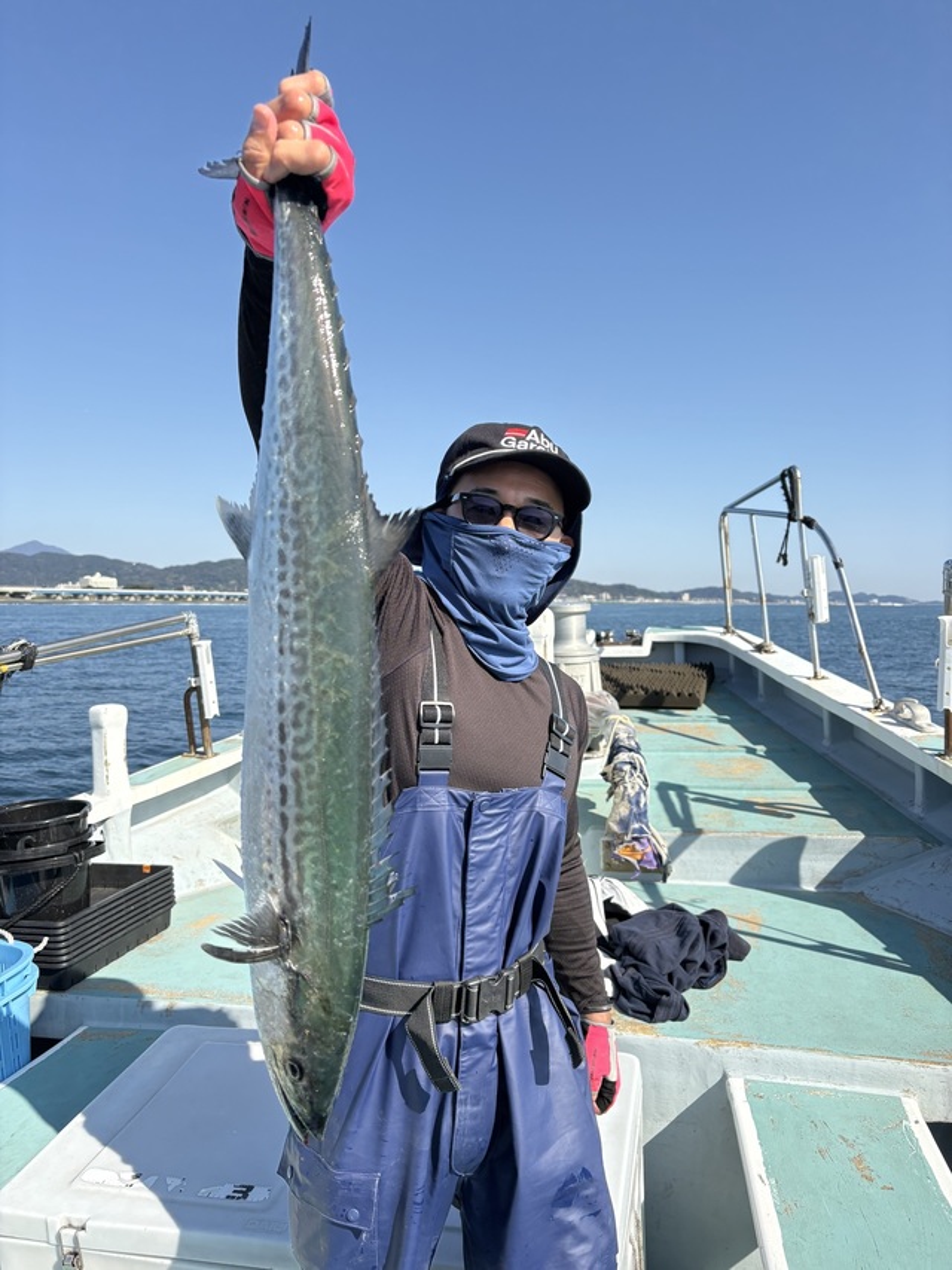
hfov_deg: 53.0
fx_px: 954
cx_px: 476
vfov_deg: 67.3
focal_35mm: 26
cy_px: 635
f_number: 1.6
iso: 50
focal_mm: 5.96
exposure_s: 1/3125
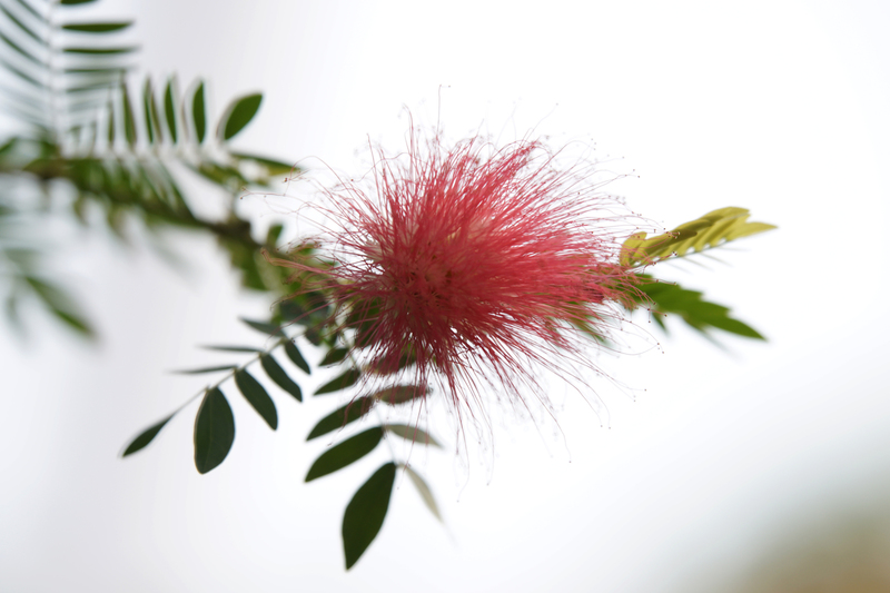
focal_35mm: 300
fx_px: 7415
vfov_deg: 4.6
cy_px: 296
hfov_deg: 6.9
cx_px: 445
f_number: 2.8
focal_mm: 200
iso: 100
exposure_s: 1/640
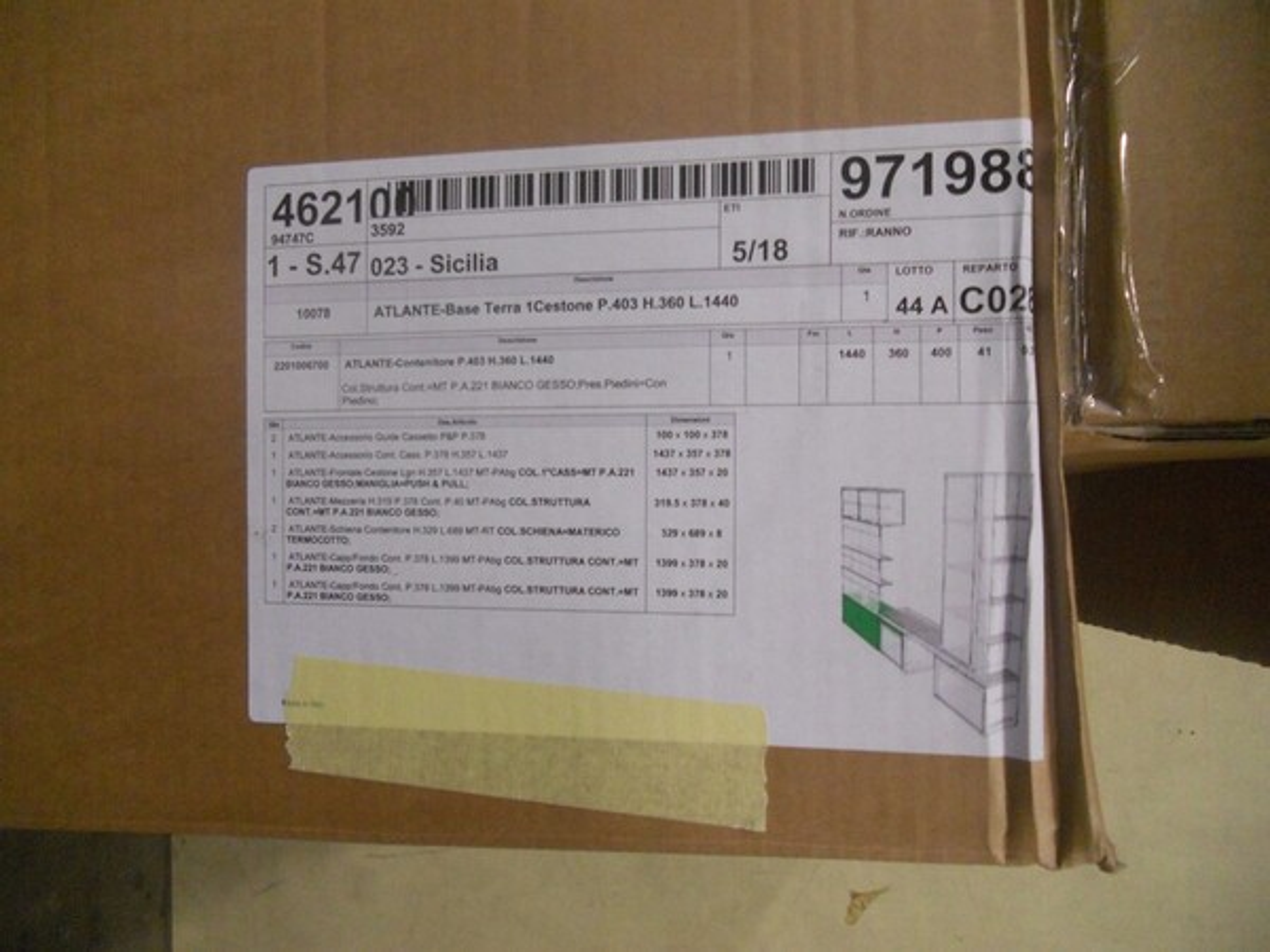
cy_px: 476
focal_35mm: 27
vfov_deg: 51.4
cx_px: 635
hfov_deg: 65.3
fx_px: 991
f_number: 3.2
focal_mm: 4.9
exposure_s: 1/25
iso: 400
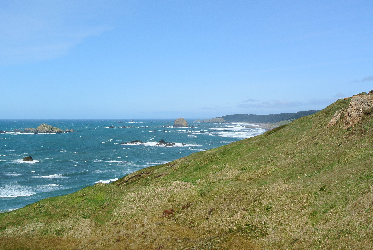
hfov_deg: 49.5
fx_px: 405
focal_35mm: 39
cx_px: 186
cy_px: 125
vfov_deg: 34.3
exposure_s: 1/200
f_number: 9
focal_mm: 14.5
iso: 100
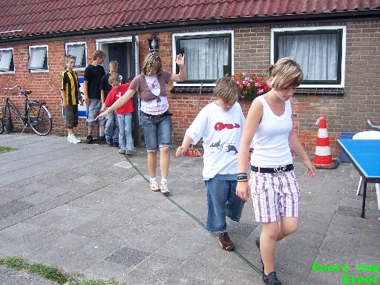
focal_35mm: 36
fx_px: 395
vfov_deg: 39.7
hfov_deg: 51.4
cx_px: 190
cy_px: 142
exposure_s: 1/320
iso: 80
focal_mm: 6.2
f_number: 2.8
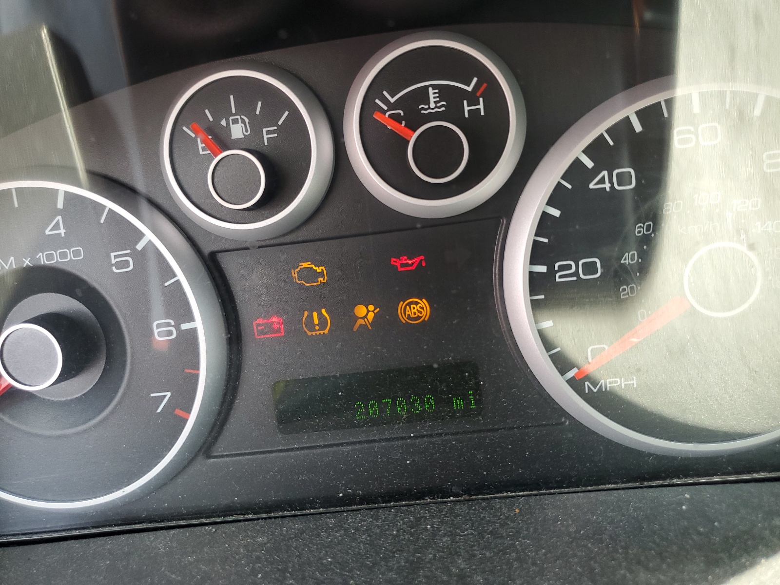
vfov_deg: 53.1
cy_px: 292
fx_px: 586
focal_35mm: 26
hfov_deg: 67.3
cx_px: 390
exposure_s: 1/120
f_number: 1.5
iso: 77
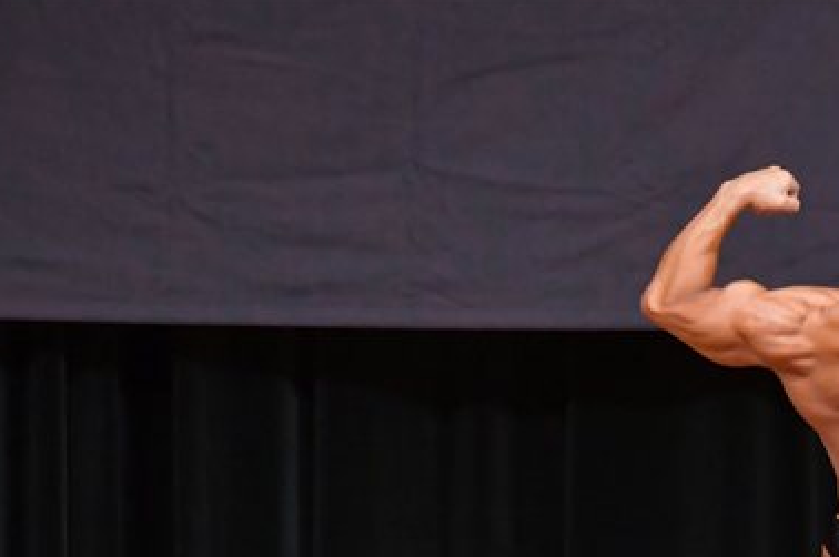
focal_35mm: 585
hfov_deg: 3.5
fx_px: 13616
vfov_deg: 2.3
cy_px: 561
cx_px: 836
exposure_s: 1/400
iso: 5000
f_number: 5.6
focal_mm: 190
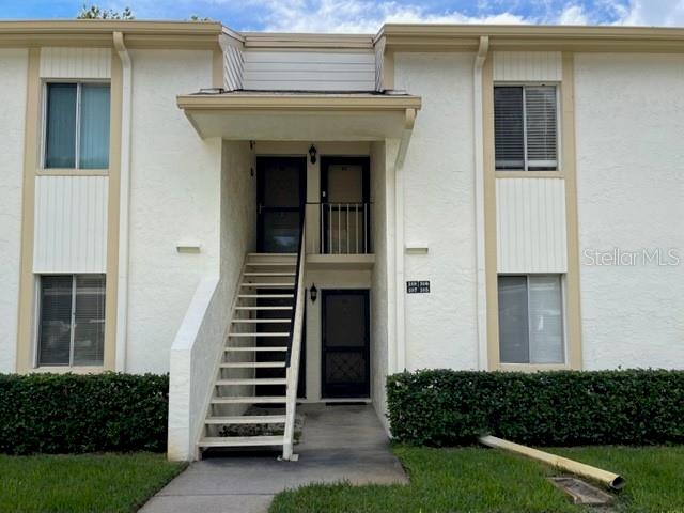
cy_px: 256
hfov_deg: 67.3
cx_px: 342
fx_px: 514
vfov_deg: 53.1
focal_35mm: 26
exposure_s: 1/2203
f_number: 1.6
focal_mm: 5.1
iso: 32
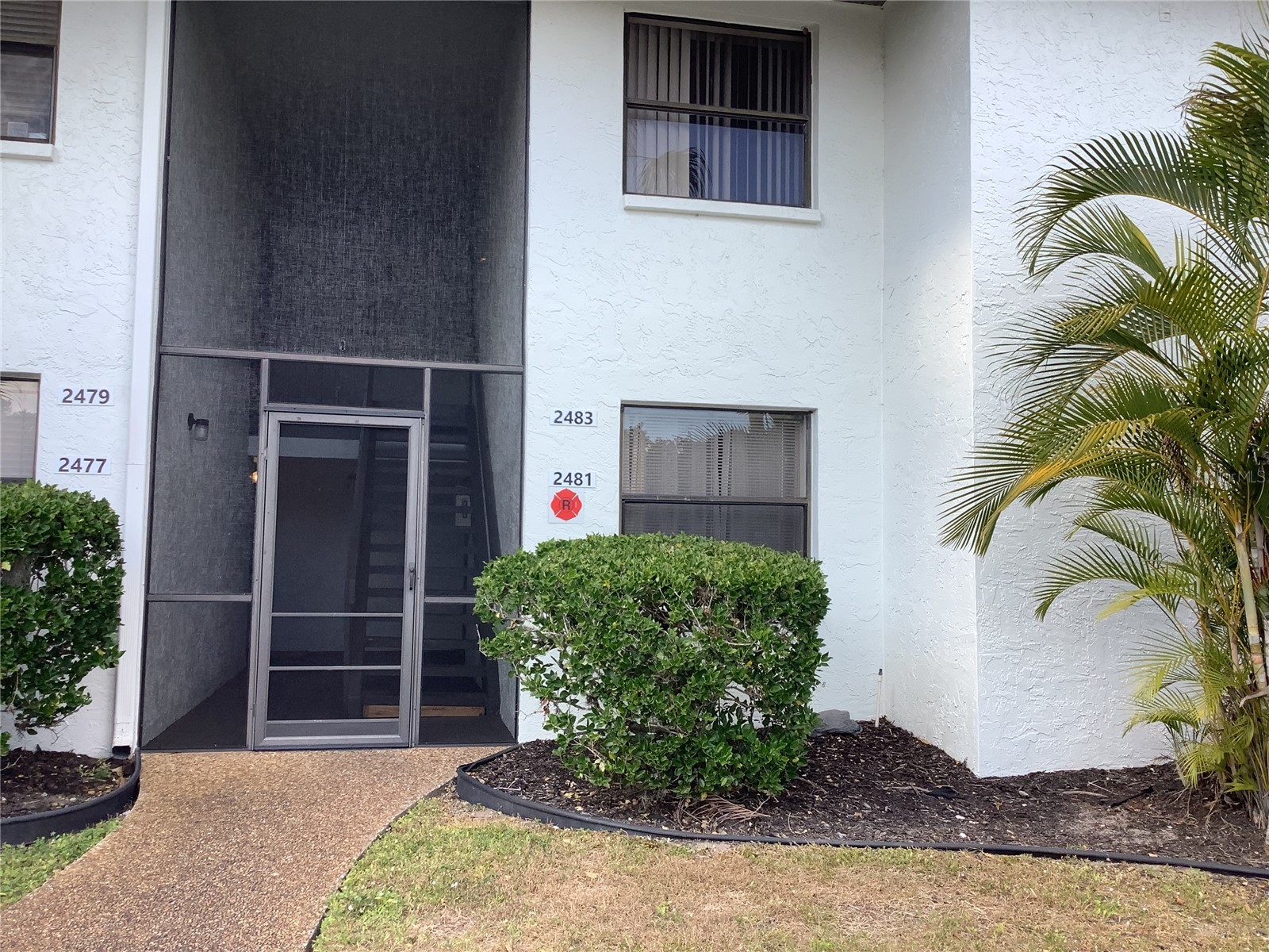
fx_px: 1136
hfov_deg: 58.4
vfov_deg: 45.4
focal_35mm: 31
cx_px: 634
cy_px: 476
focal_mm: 3.3
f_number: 2.4
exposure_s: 1/261
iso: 25
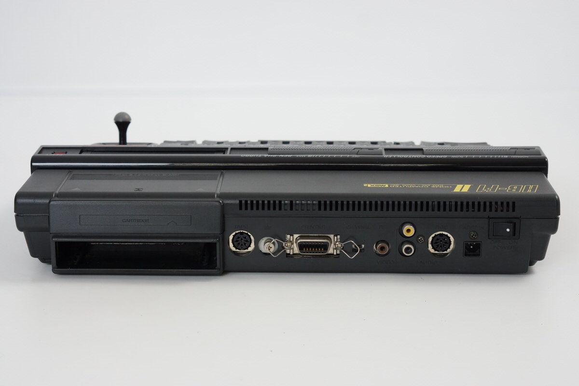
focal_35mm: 75
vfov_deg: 18.2
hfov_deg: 27.0
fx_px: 1206
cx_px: 290
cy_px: 193
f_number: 6.3
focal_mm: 50
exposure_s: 1/80
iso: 640
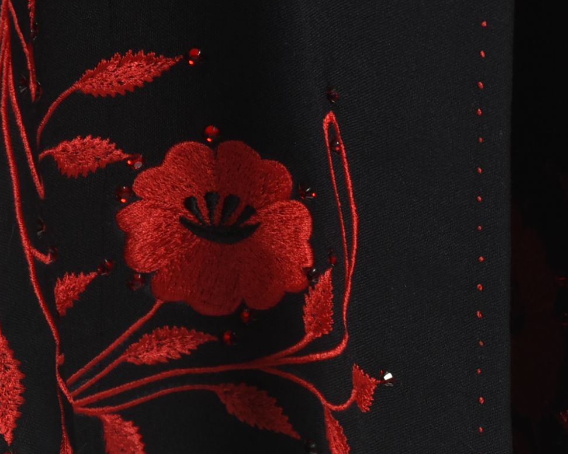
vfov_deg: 3.1
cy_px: 343
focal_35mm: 503
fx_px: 8457
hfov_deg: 3.8
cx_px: 341
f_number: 11
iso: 320
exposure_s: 1/60
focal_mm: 116
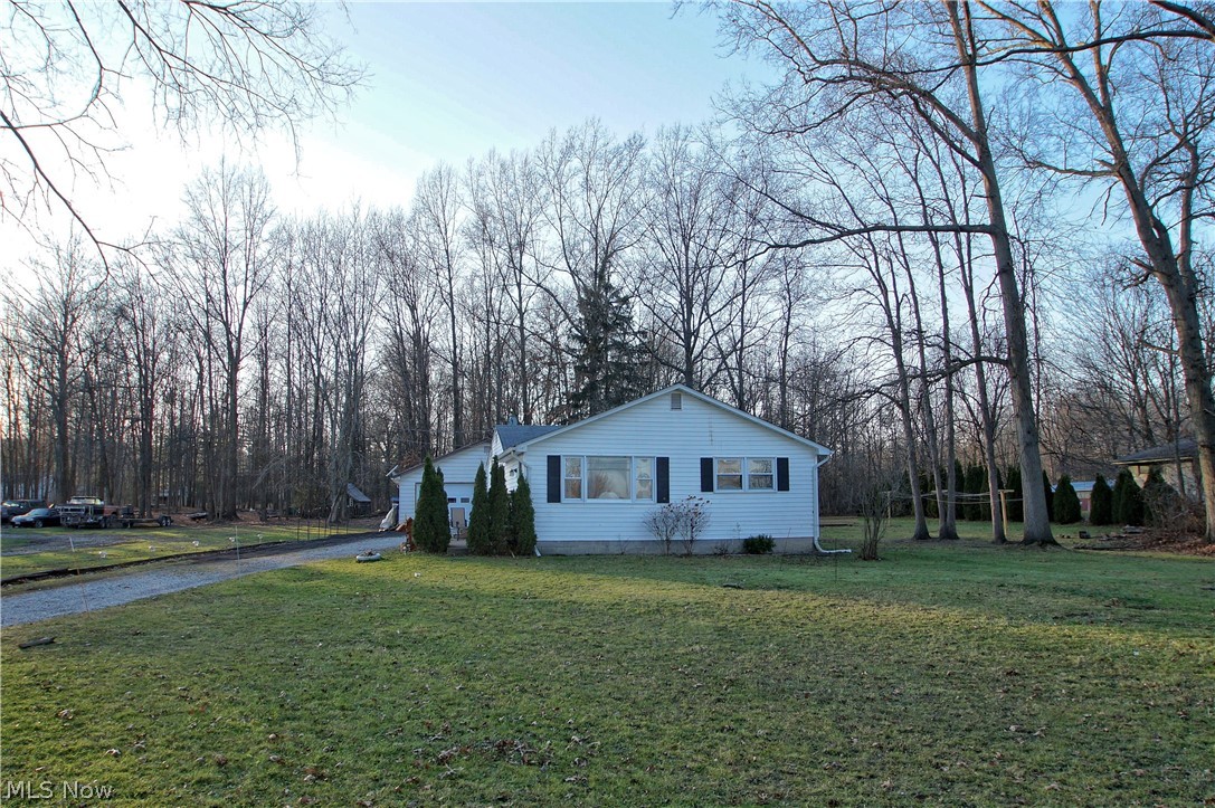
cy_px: 404
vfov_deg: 72.0
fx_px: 556
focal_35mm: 16
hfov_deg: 95.0
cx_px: 608
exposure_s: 1/160
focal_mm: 11
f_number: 4.5
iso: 125
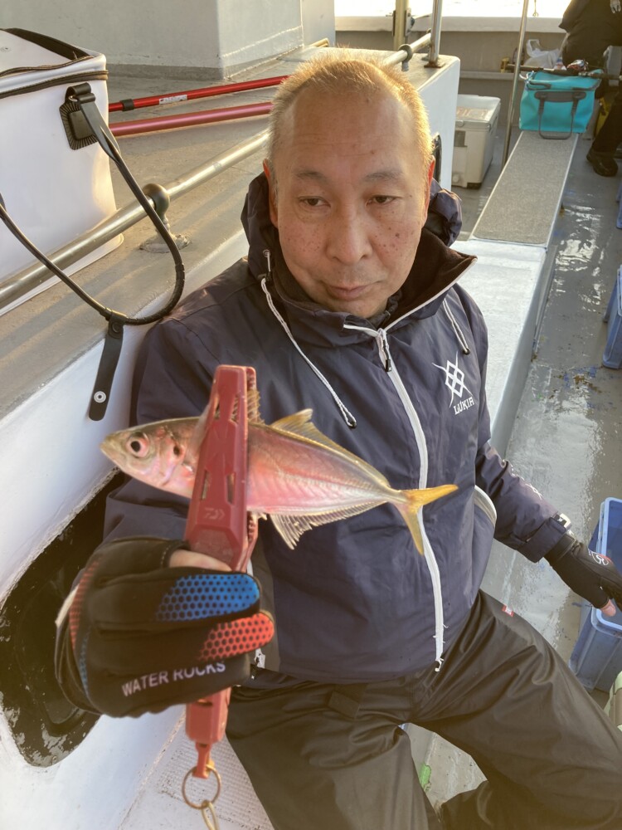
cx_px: 311
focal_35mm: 28
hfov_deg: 49.7
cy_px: 415
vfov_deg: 63.4
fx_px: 671
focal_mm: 3.99
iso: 32
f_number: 1.8
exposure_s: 1/121
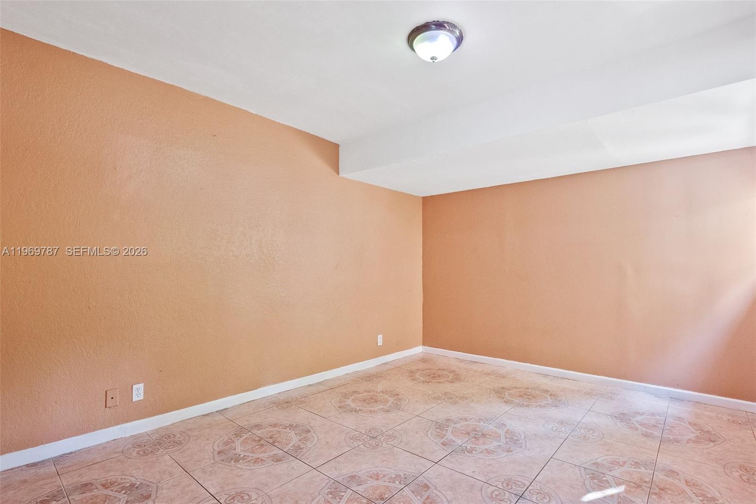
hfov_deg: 100.4
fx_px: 315
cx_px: 378
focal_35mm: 15
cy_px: 252
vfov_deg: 77.3
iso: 5000
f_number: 8
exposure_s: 1/15
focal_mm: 10
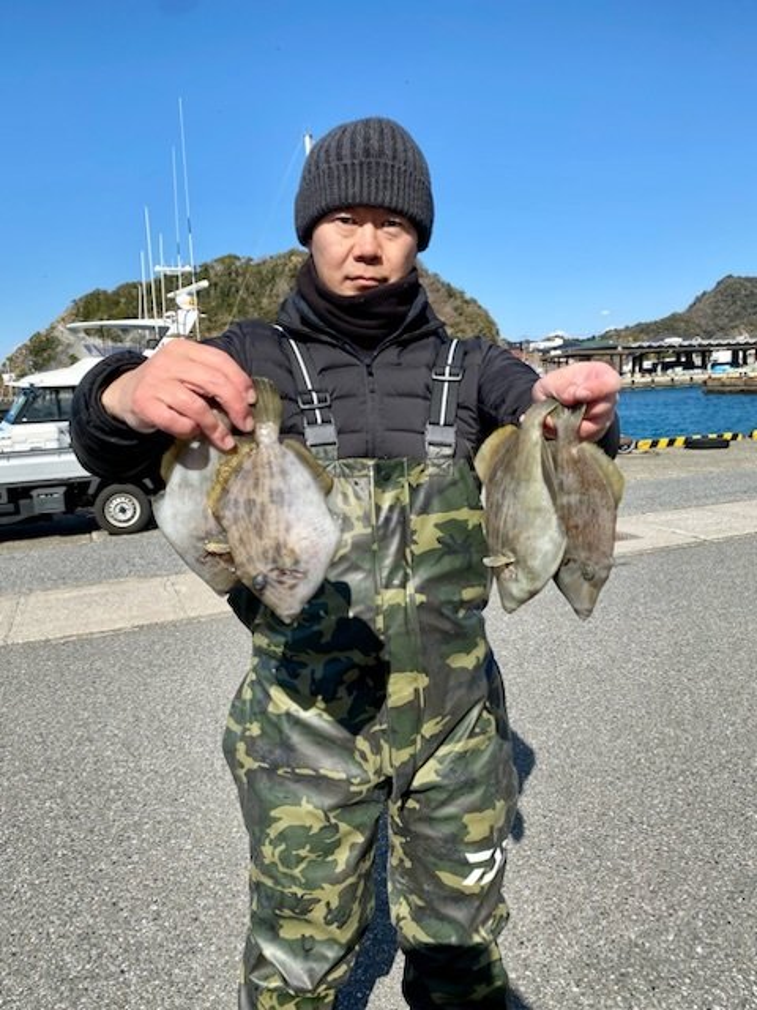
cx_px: 378
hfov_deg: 53.1
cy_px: 505
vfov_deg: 67.3
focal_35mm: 26
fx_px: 758
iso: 32
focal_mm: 4.25
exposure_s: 1/2571
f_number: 1.8
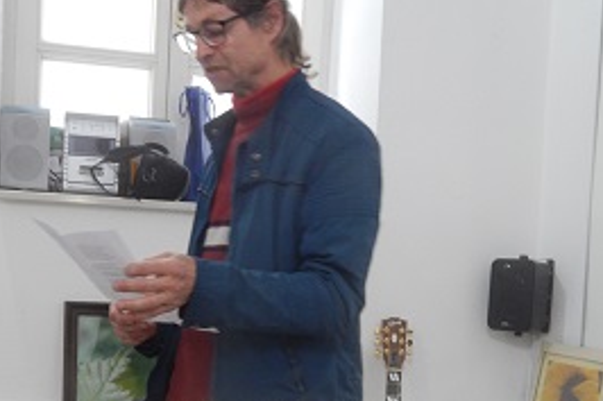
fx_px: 1071
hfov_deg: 31.4
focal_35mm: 64
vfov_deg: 20.7
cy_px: 376
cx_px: 287
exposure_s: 1/10
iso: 400
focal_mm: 7.7
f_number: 3.6
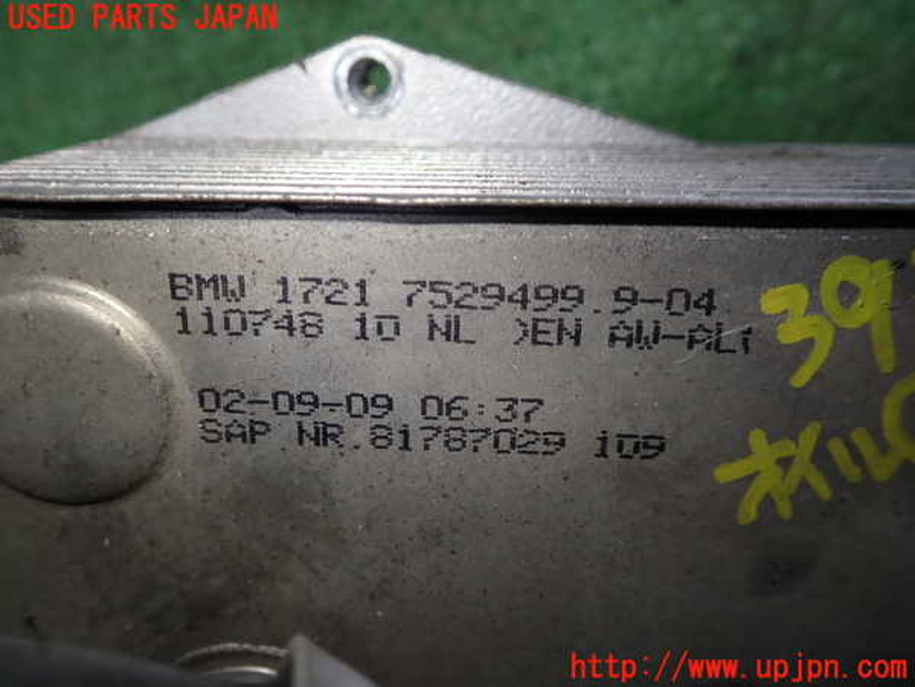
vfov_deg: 46.8
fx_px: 793
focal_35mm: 30
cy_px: 344
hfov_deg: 60.0
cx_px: 458
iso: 125
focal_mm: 5.4
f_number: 2.3
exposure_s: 1/60
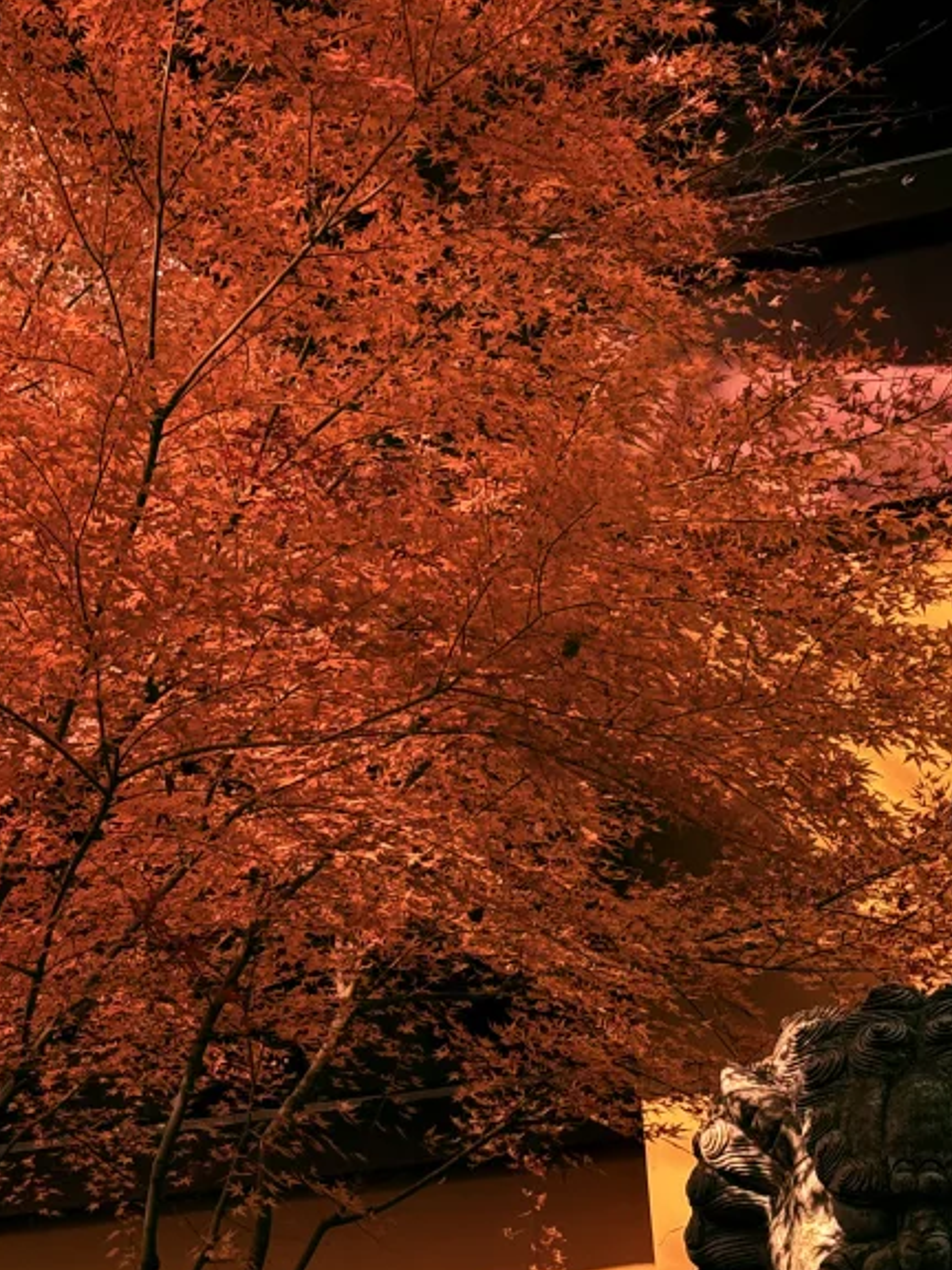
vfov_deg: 16.4
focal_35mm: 120
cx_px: 9
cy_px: 787
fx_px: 4400
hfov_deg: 12.2
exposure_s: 1/794
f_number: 1.78
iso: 80
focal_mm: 6.76
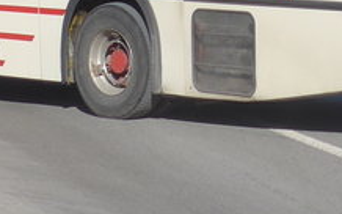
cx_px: 386
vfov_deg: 5.6
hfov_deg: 9.1
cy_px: -208
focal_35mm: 228
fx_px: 2124
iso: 80
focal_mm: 8
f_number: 3.2
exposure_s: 1/2000
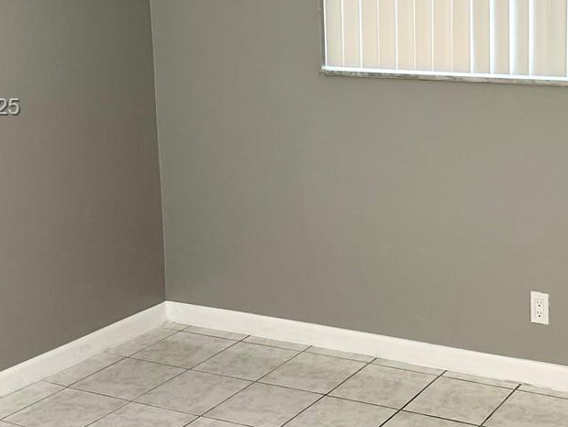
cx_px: 468
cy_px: 108
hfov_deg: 30.3
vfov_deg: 23.4
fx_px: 1018
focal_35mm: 62
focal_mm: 6.86
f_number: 1.78
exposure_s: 1/60
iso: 320
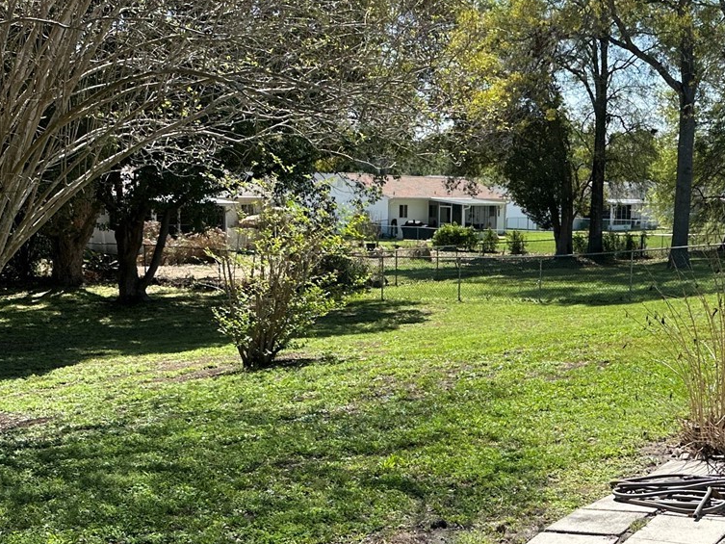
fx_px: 1068
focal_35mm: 51
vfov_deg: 28.5
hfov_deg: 36.6
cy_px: 303
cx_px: 548
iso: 80
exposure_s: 1/2353
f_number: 1.78
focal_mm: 6.86
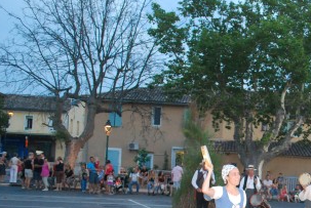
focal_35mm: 57
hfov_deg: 32.5
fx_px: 493
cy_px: 177
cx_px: 303
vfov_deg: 23.4
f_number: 3.5
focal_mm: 18
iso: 1100
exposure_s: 1/60
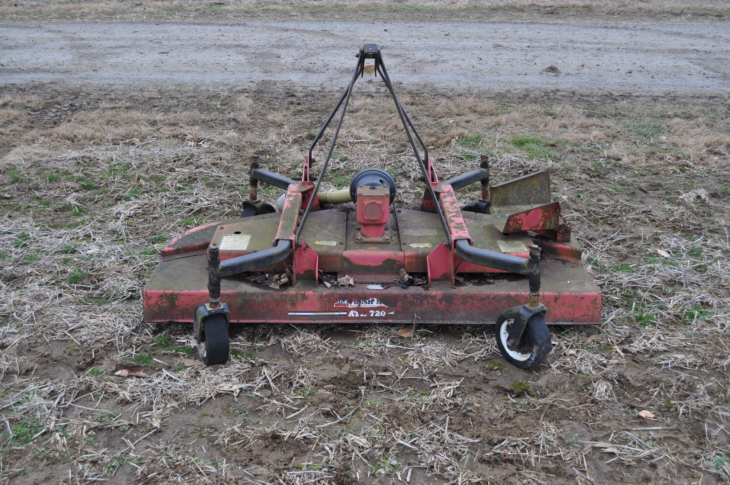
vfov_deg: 36.8
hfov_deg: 53.2
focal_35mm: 36
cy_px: 242
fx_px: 729
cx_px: 365
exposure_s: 1/125
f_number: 5.6
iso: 400
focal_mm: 24
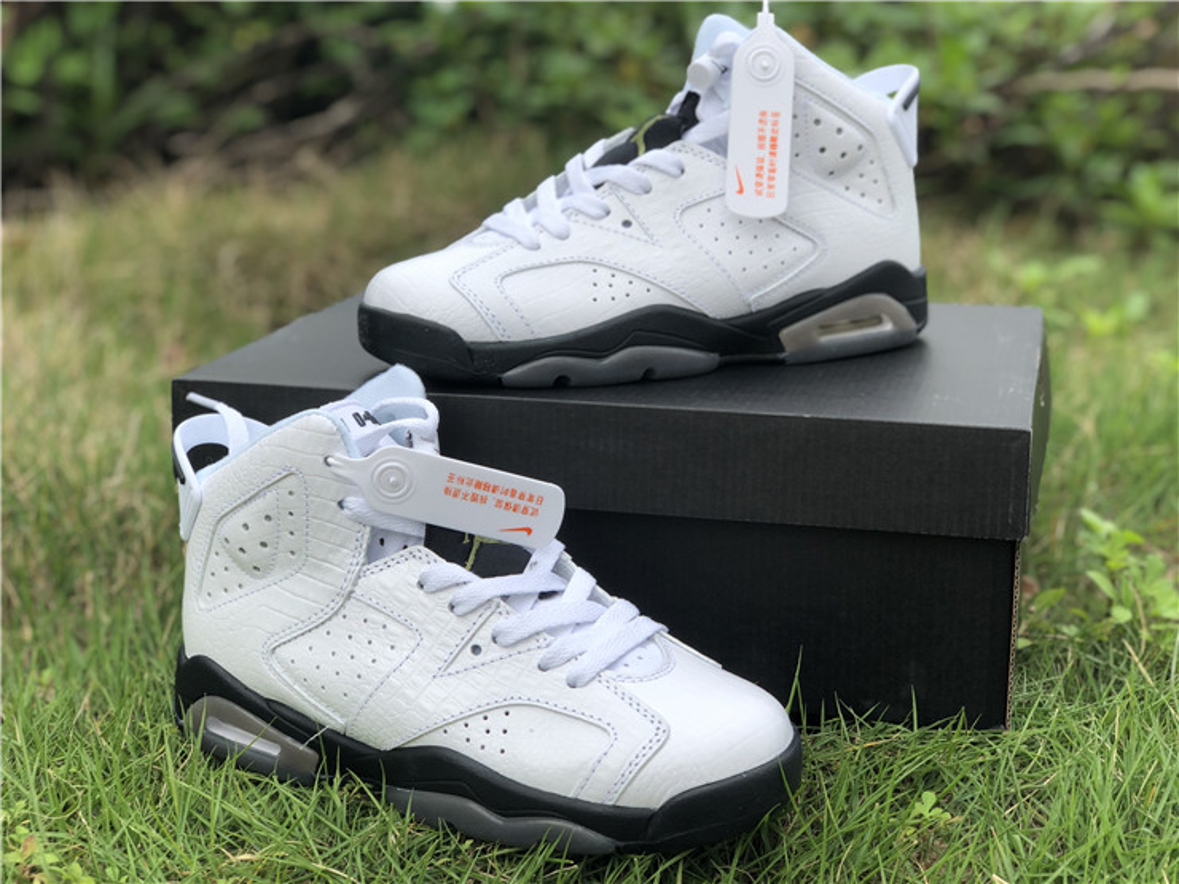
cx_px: 590
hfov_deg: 36.8
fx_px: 1771
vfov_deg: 28.0
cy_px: 442
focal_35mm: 52
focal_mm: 6
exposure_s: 1/269
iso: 16
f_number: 2.4
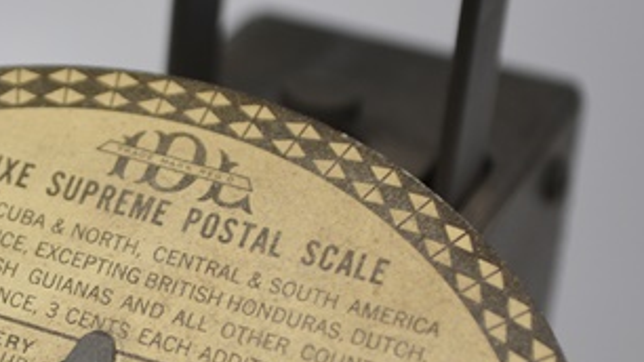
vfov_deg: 8.2
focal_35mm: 148
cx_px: 105
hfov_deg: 14.4
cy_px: 210
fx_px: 2527
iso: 400
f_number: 5.6
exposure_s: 1/80
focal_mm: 48
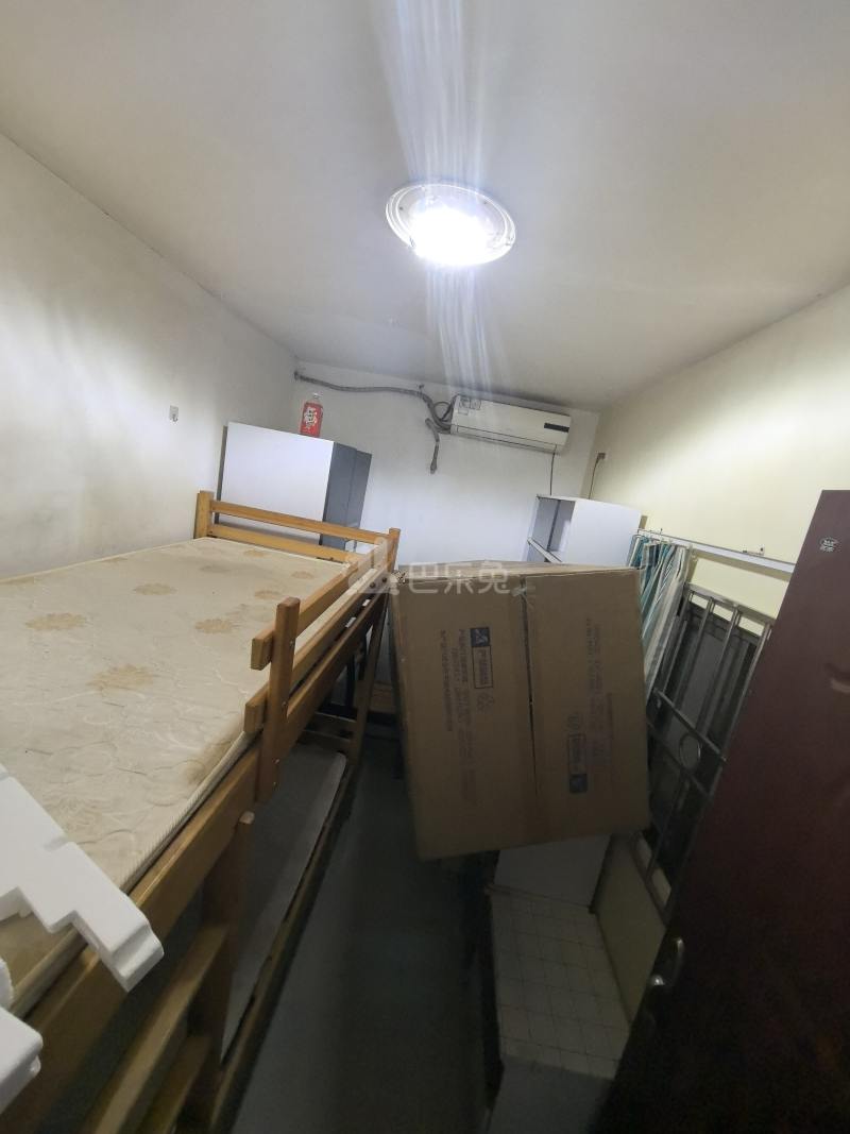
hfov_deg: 89.9
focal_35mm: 13
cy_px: 567
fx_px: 426
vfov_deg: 106.2
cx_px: 425
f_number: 2.2
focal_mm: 1.95
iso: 250
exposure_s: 1/50
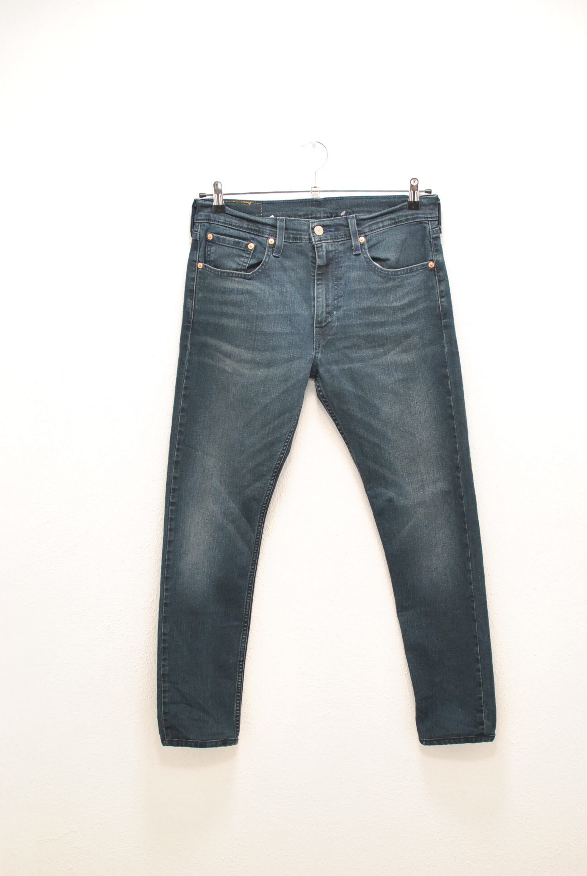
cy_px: 438
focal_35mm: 52
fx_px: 1280
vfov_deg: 37.8
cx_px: 294
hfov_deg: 25.8
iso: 800
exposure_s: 1/80
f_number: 4
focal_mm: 35
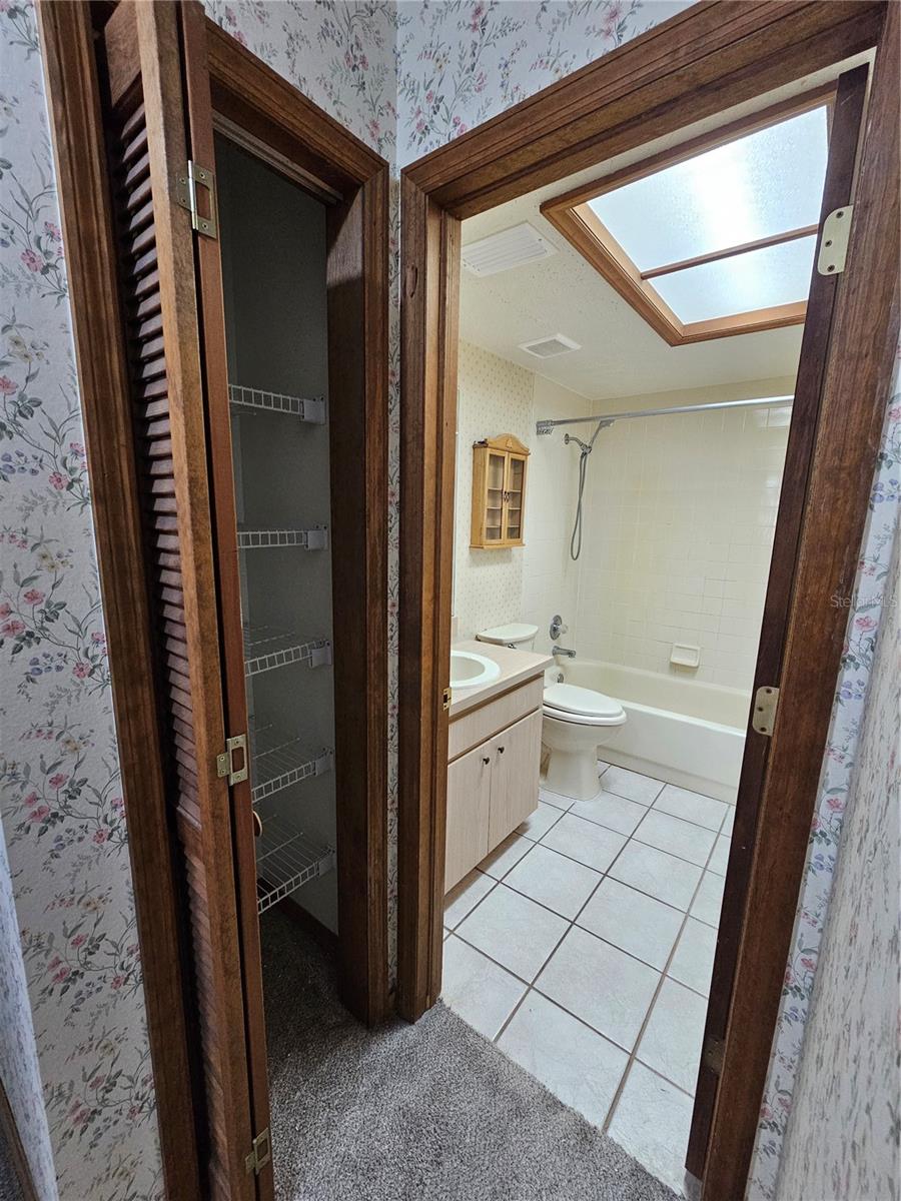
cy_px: 600
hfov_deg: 89.9
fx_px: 451
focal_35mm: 13
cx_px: 450
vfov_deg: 106.2
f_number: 2.2
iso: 320
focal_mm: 2.2
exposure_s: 1/60
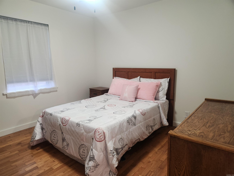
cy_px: 88
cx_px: 117
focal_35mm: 23
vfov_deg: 58.9
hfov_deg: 73.9
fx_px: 155
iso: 320
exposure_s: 1/40
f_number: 1.8
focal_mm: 5.4
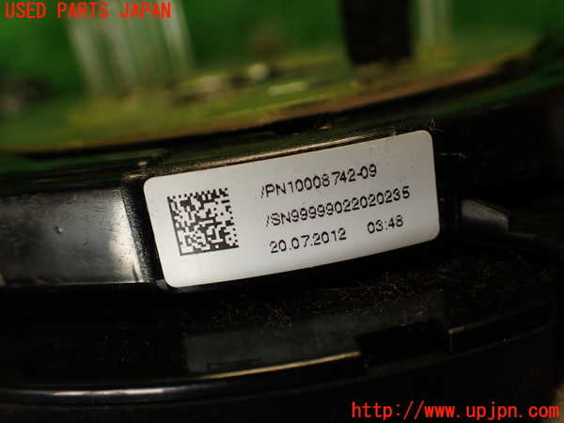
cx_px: 282
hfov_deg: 56.8
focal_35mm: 32
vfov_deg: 44.2
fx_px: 521
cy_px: 212
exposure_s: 1/60
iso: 200
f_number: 2.4
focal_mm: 5.79
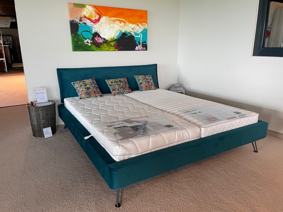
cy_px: 106
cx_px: 142
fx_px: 213
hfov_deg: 67.3
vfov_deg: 53.1
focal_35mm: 26
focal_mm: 4.2
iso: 125
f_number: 1.6
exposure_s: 1/89
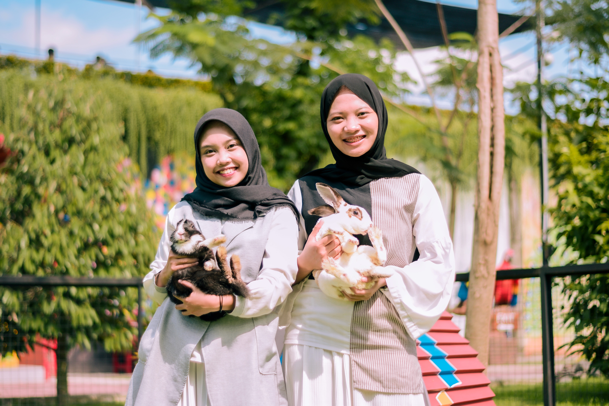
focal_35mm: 75
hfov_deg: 27.0
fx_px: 1269
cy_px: 203
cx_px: 304
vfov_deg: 18.2
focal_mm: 50
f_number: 1.8
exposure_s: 1/1600
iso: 100
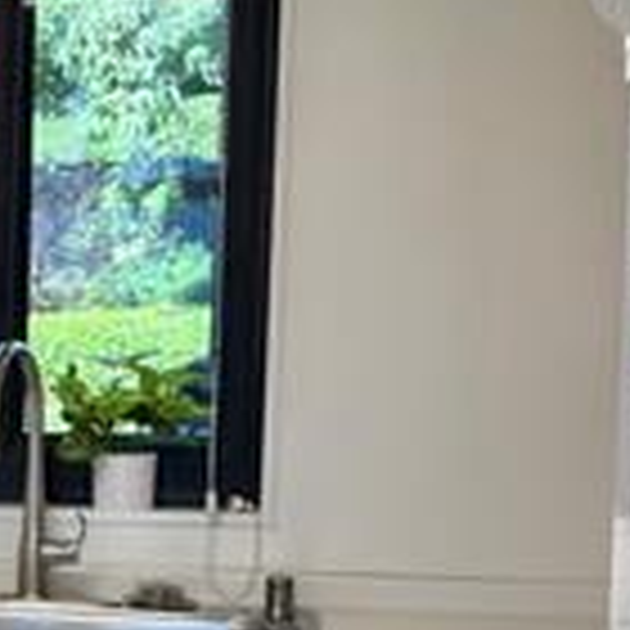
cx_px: -490
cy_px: 518
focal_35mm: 97
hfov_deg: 15.5
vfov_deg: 17.7
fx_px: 1997
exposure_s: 1/120
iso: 80
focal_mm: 6.76
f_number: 1.78
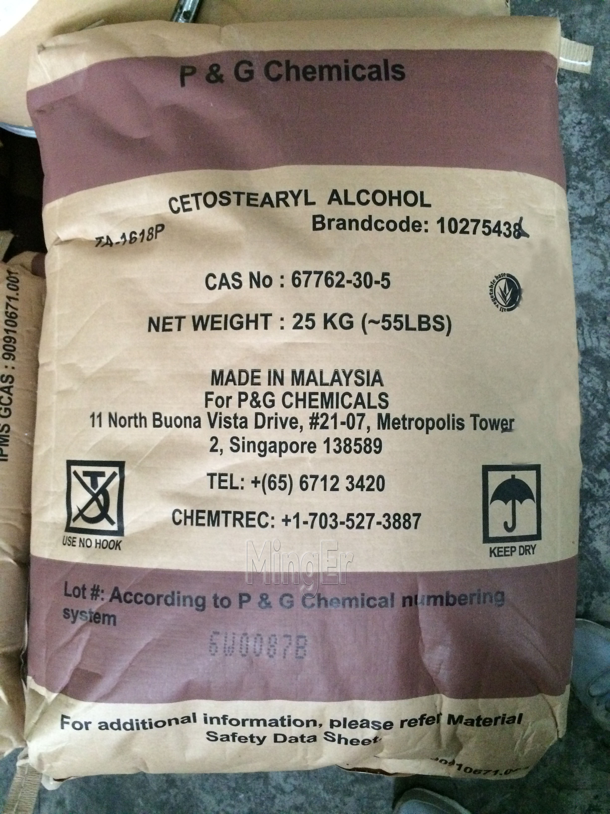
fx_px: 681
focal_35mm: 29
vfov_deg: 61.7
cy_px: 407
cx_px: 305
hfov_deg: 48.2
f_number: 2.2
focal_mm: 4.15
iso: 320
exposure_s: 1/17
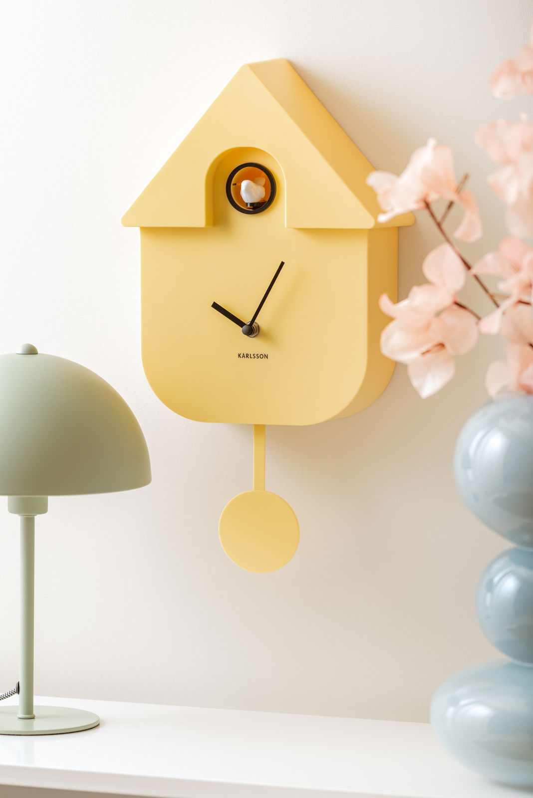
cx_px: 266
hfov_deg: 8.1
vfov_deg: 12.1
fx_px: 3772
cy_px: 399
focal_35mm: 170
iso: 50
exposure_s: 1/125
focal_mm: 170
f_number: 4
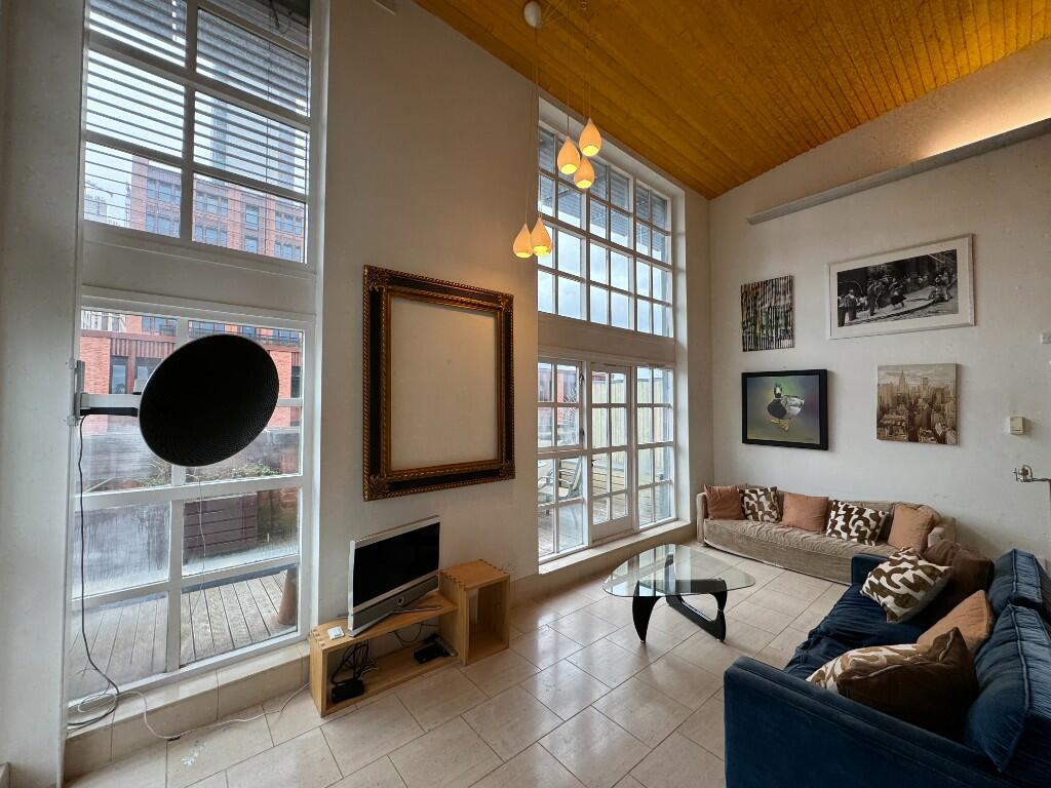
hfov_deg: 102.1
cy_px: 394
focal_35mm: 14
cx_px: 526
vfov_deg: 85.7
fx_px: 425
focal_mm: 2.22
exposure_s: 1/111
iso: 50
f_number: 2.2
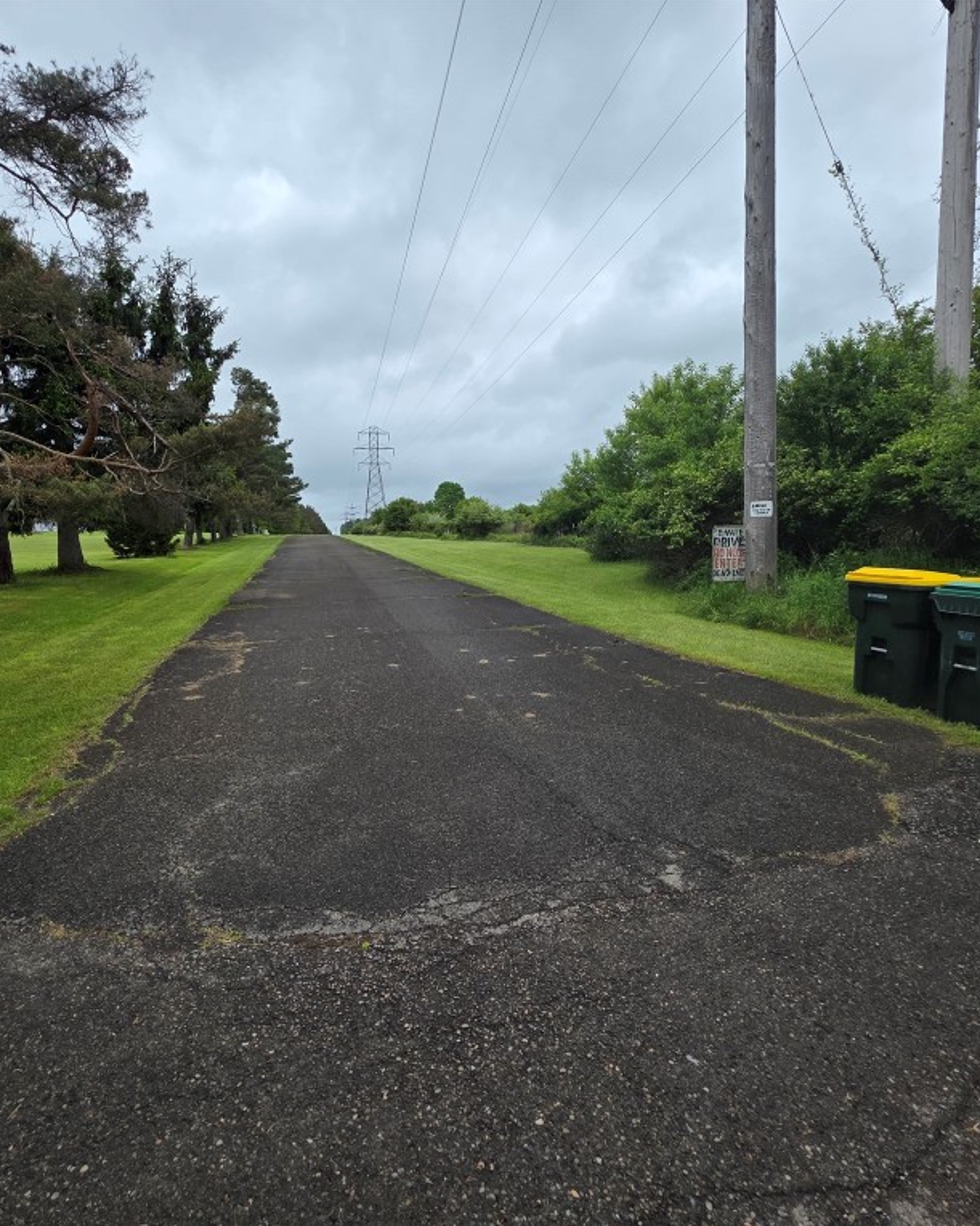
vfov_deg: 89.6
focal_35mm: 17
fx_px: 616
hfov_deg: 76.9
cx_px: 456
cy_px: 615
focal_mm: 2.2
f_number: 1.9
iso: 40
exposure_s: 1/650
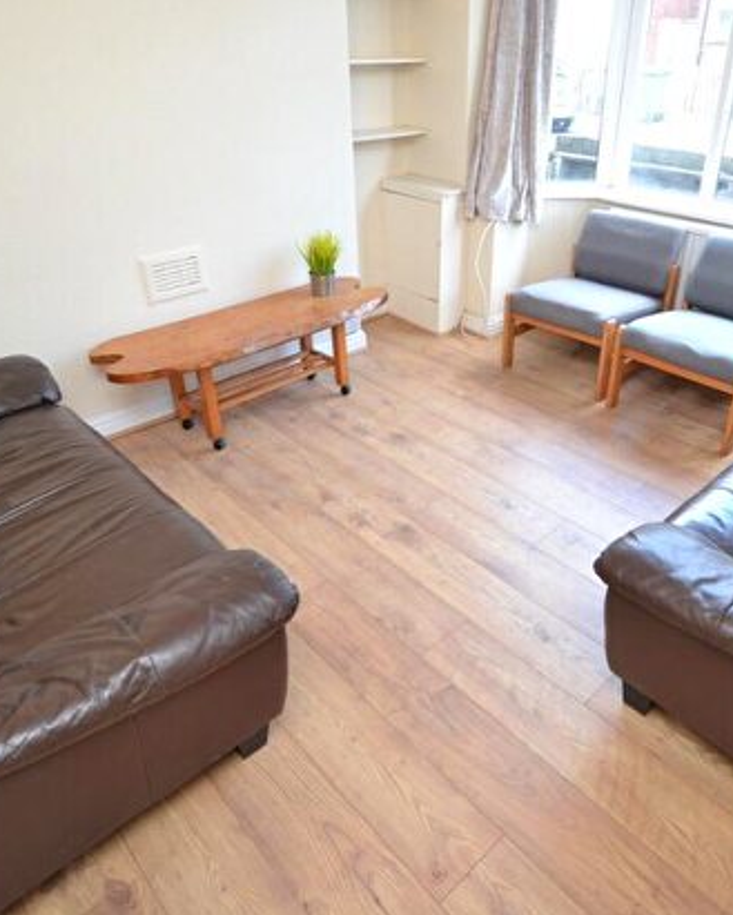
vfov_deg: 70.1
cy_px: 411
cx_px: 463
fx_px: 651
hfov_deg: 58.0
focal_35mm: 24
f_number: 3.5
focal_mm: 10
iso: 400
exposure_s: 1/60
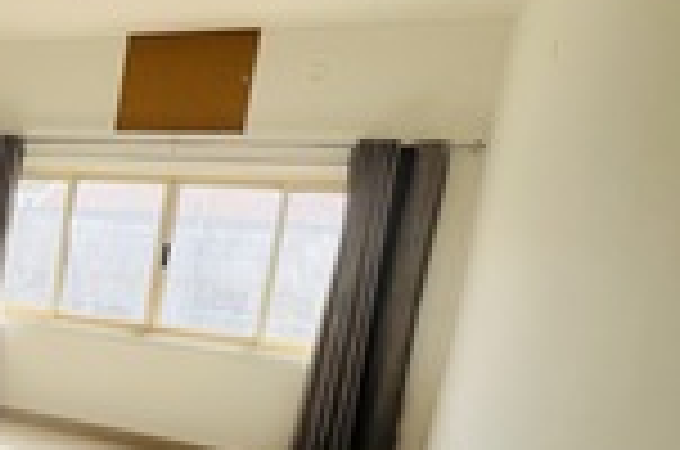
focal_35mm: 41
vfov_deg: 31.8
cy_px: 344
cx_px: -232
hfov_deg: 33.0
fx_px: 773
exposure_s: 1/156
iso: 32
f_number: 1.8
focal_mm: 1.57
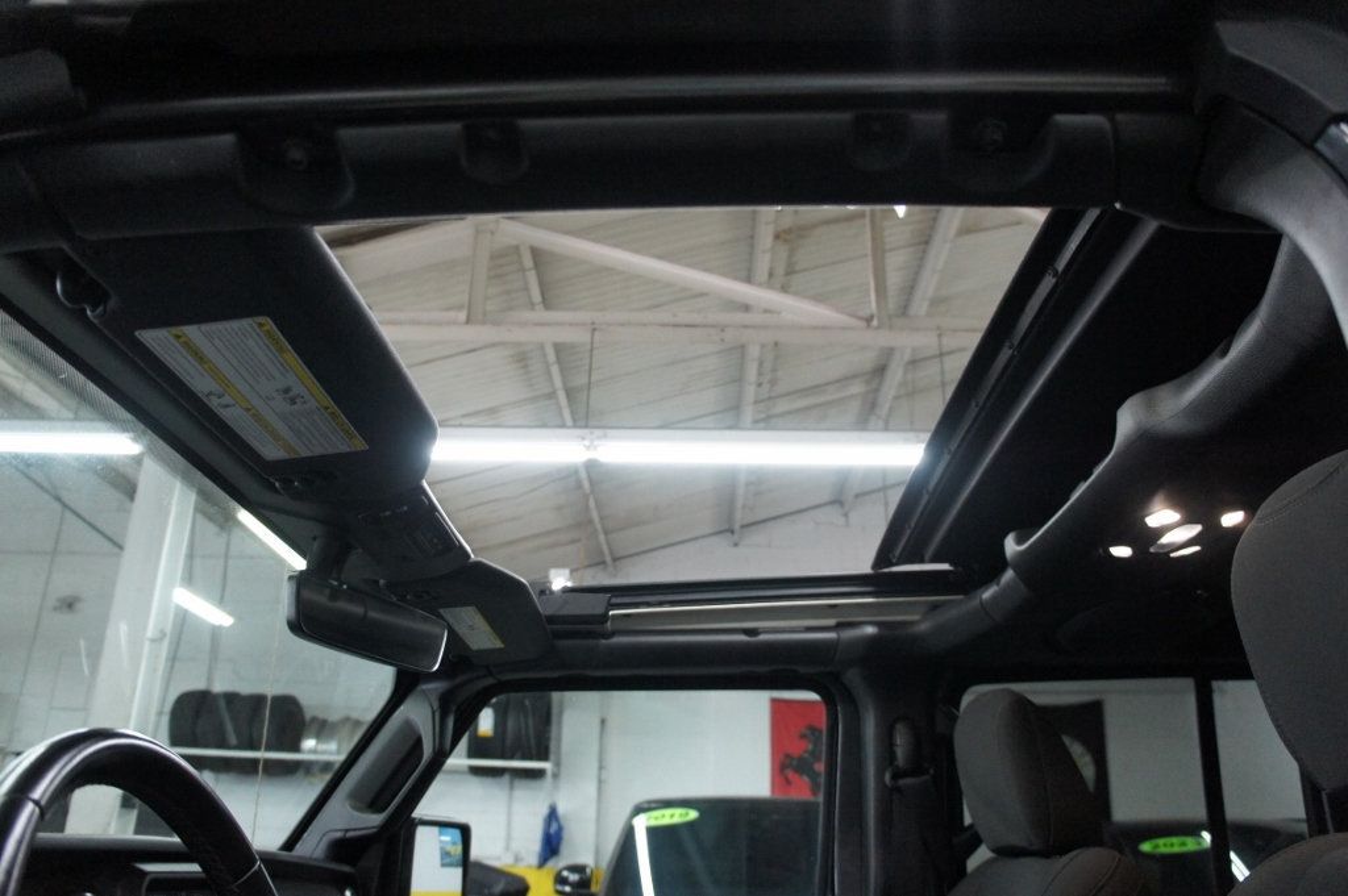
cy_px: 448
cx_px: 674
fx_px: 1010
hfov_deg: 67.4
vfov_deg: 47.9
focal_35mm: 27
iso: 1600
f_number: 3.5
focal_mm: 18
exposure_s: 1/125
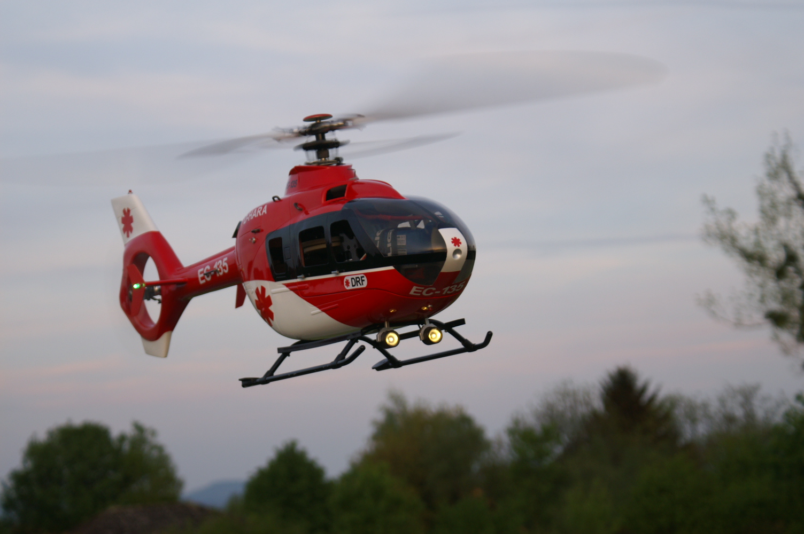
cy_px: 267
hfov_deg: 19.5
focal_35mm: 105
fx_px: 2343
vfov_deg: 13.0
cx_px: 402
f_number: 5.6
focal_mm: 70
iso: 250
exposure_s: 1/160
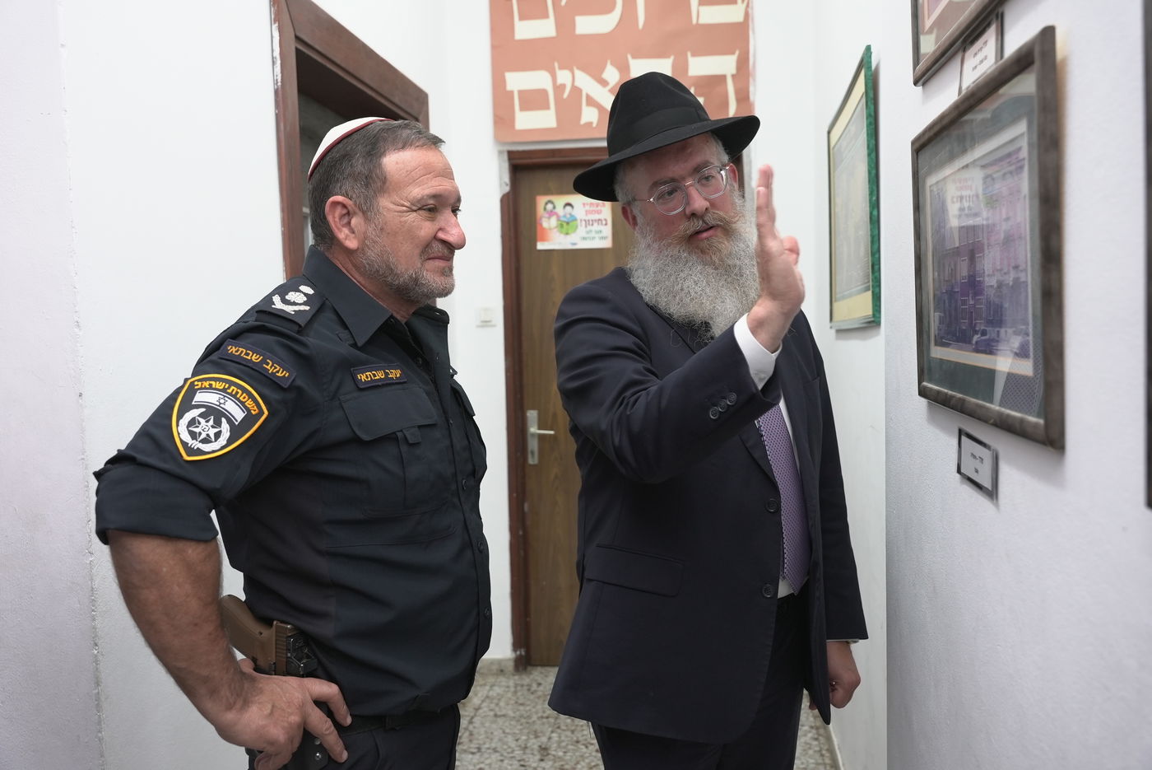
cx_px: 576
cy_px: 385
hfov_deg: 59.3
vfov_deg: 41.6
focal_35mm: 32
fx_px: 1012
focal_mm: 31.6
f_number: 4.5
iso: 1600
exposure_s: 1/200
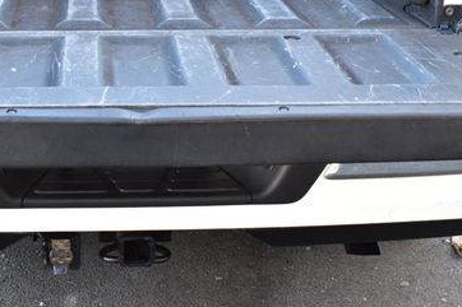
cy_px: 39
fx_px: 885
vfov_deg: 19.4
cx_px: 129
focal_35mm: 69
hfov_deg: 28.9
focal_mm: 26
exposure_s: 1/50
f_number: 8
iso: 400
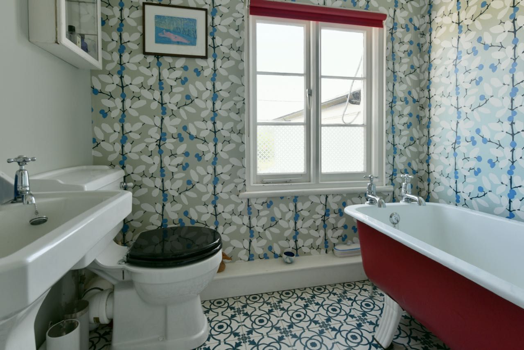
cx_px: 262
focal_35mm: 18
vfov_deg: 67.4
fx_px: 262
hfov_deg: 90.0
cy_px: 175
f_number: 10
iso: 800
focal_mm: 18
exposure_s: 1/100
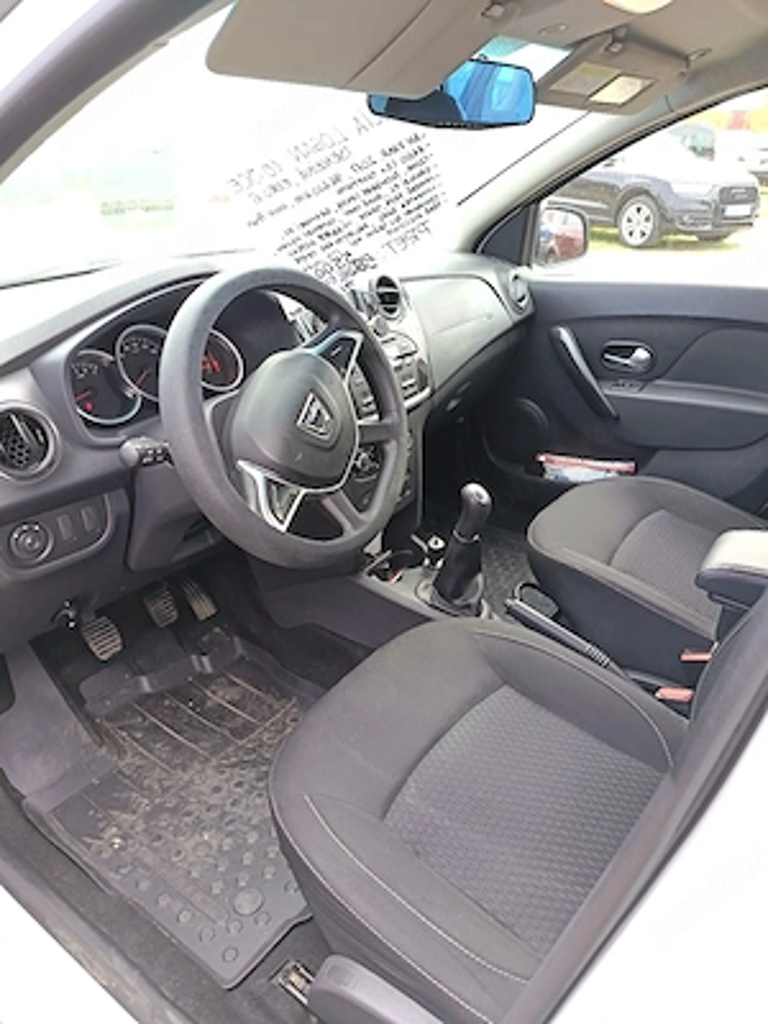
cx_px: 384
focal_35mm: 24
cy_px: 512
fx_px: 710
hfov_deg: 56.8
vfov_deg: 71.6
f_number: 1.75
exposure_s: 1/100
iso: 255
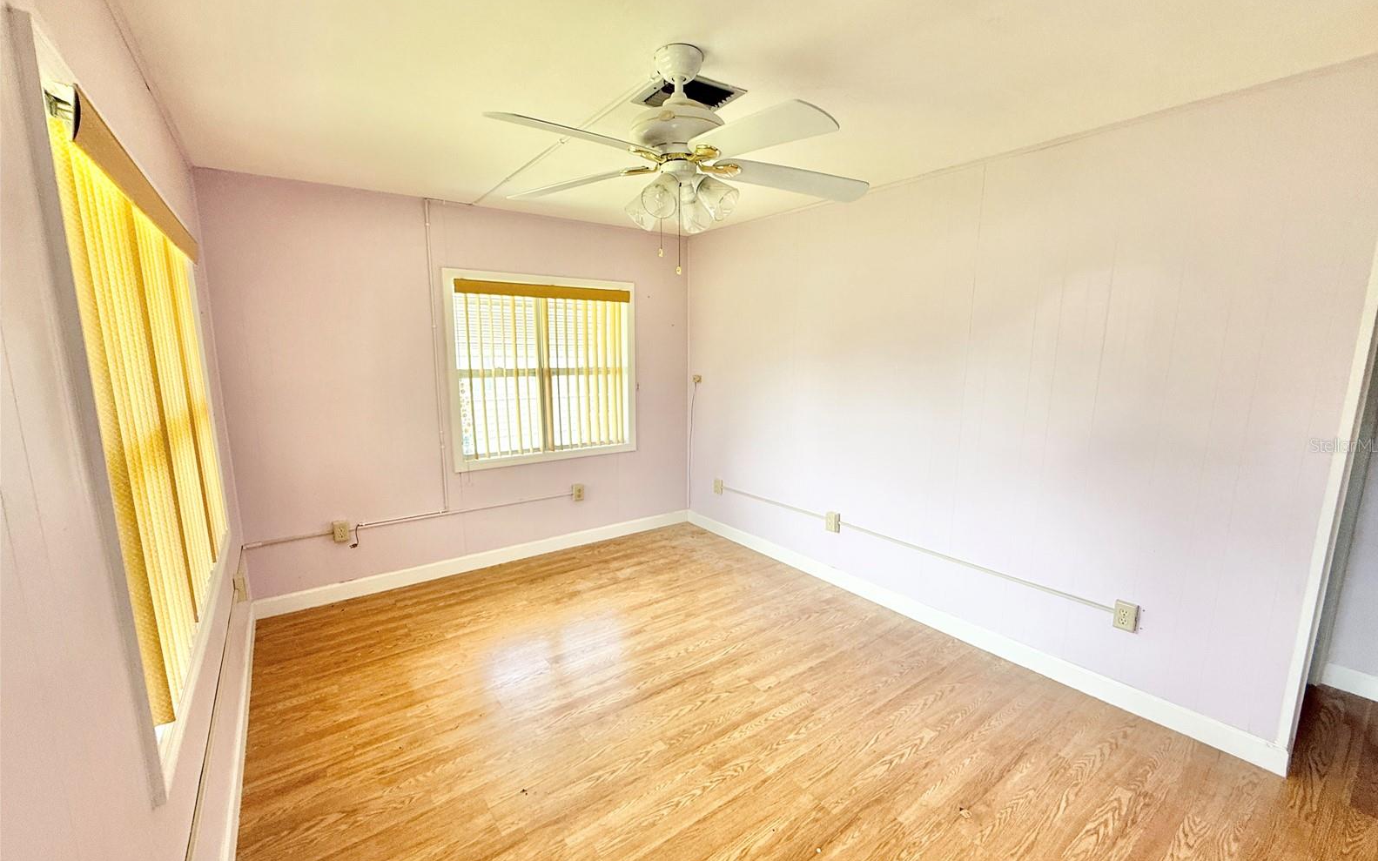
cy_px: 445
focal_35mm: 15
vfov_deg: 74.8
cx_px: 696
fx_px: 563
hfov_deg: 101.5
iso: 100
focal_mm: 2.22
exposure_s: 1/99
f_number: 2.2
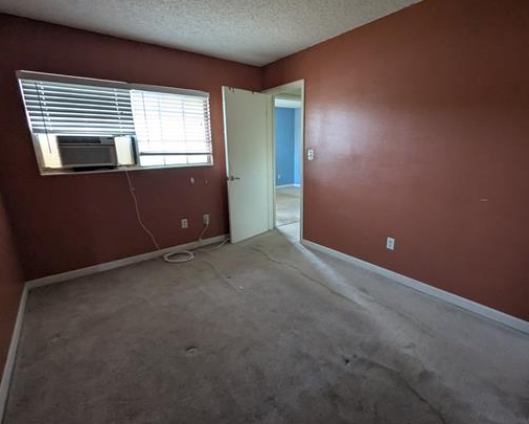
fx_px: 251
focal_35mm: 16
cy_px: 211
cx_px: 268
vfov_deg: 80.4
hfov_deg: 93.1
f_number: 2.2
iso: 357
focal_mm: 1.95
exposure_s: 1/23.8
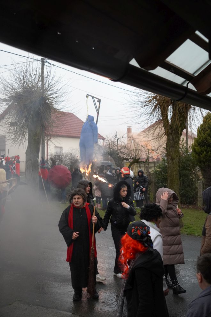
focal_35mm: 45
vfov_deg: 43.9
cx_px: 106
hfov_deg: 30.1
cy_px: 158
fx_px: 393
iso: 1600
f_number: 3.2
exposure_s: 1/125
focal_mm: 29.8
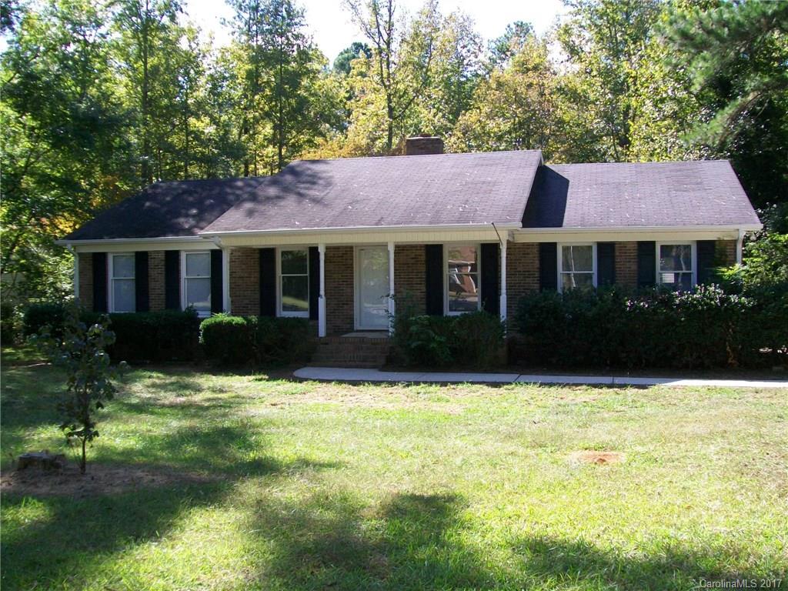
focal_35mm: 36
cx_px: 394
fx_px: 820
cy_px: 296
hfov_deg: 51.4
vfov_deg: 39.7
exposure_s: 1/250
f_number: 2.7
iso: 64
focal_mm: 6
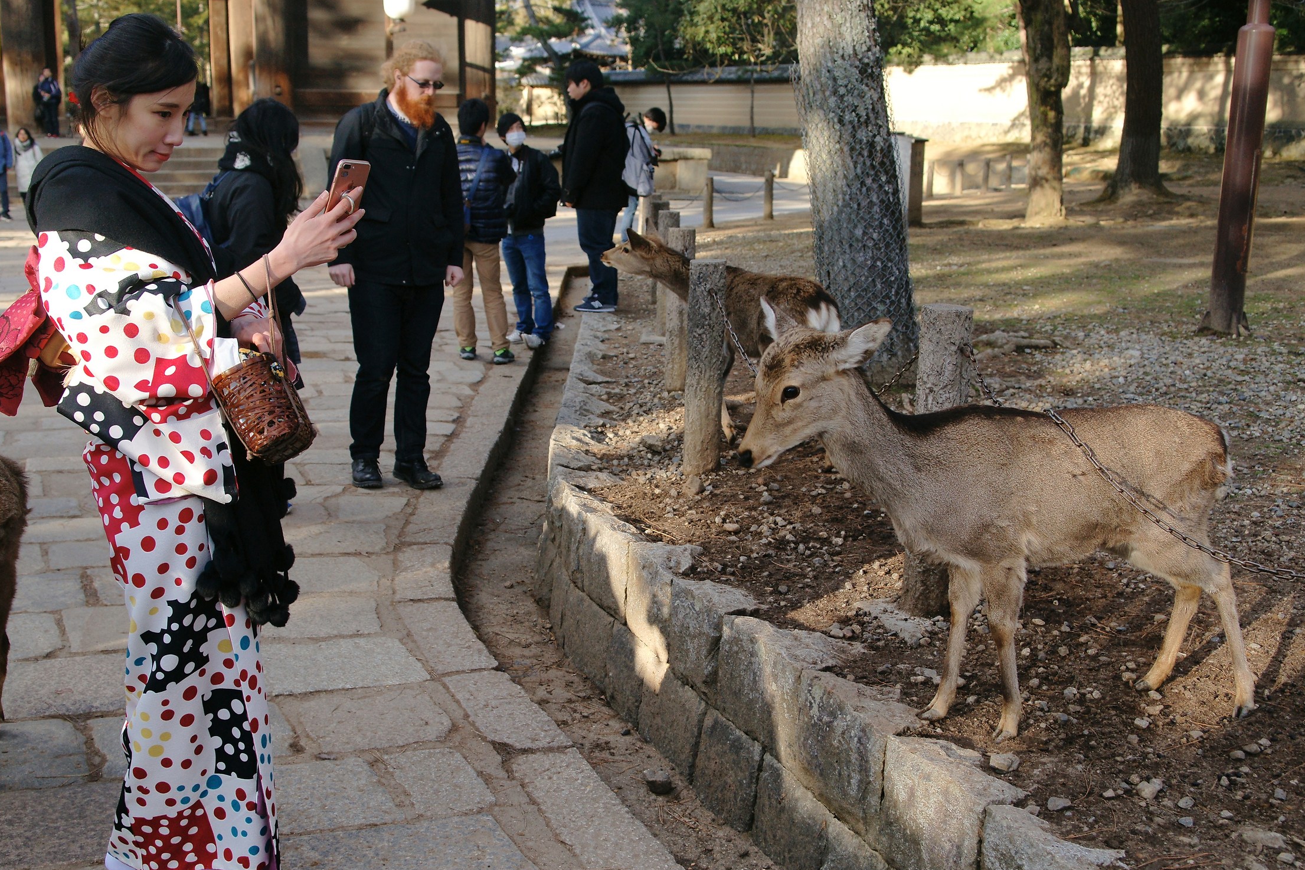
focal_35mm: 38
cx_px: 619
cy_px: 469
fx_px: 1377
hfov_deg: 50.7
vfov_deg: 35.0
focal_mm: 35
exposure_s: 1/320
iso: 200
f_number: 5.6
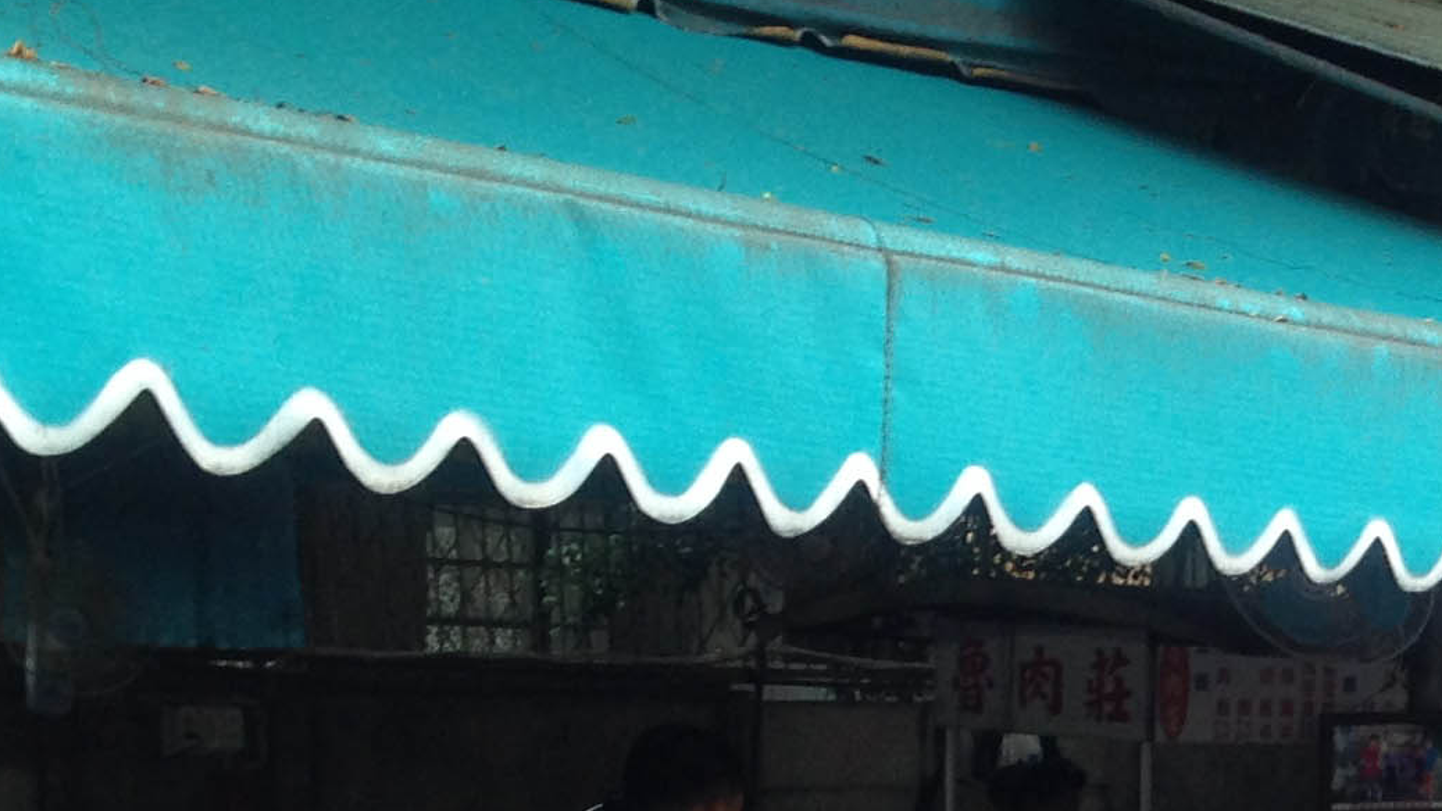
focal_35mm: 113
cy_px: 1125
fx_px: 4321
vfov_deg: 10.4
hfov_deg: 18.1
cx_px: 1660
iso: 64
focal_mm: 4.12
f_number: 2.4
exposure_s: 1/60
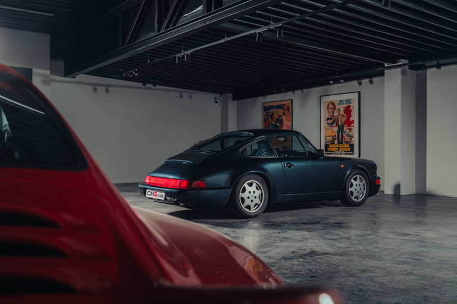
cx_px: 228
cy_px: 152
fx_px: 444
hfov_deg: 54.5
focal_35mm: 35
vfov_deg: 37.8
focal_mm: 35
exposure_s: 1/50
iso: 800
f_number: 7.1
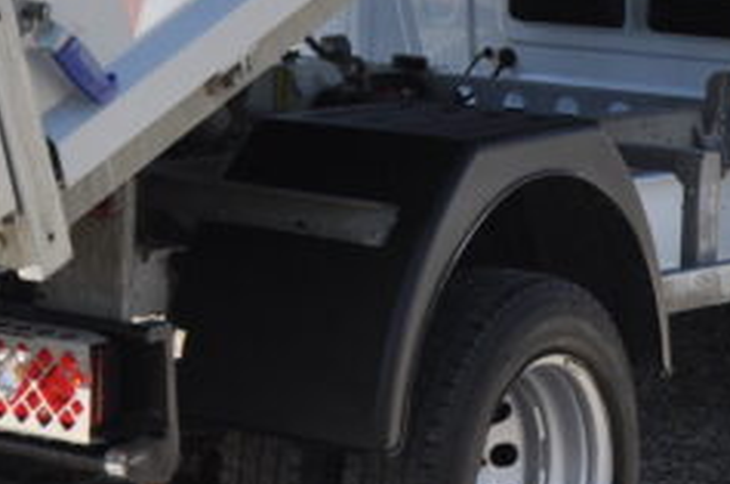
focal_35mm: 162
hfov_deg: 12.7
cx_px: 228
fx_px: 3282
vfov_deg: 8.2
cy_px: -296
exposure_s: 1/320
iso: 400
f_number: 9
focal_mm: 25
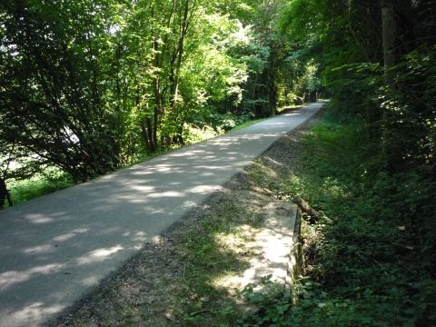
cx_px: 218
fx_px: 403
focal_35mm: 32
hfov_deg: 56.8
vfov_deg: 44.2
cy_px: 164
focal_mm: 5.2
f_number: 4
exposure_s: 1/160
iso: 400
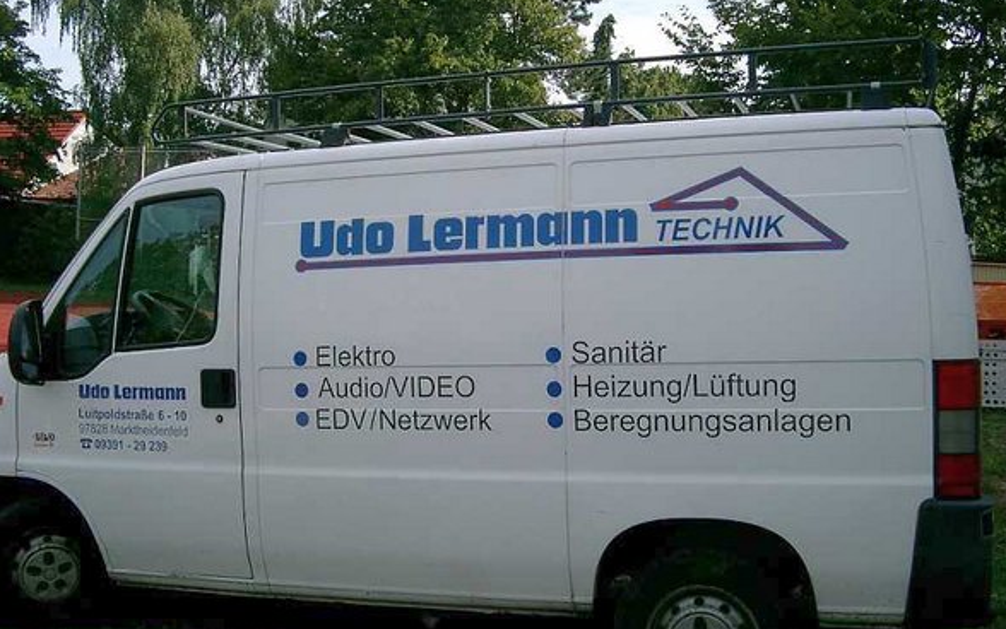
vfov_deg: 32.0
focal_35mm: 40
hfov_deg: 49.3
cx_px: 512
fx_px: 1097
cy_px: 347
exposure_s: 1/500
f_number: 5
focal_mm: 7.6
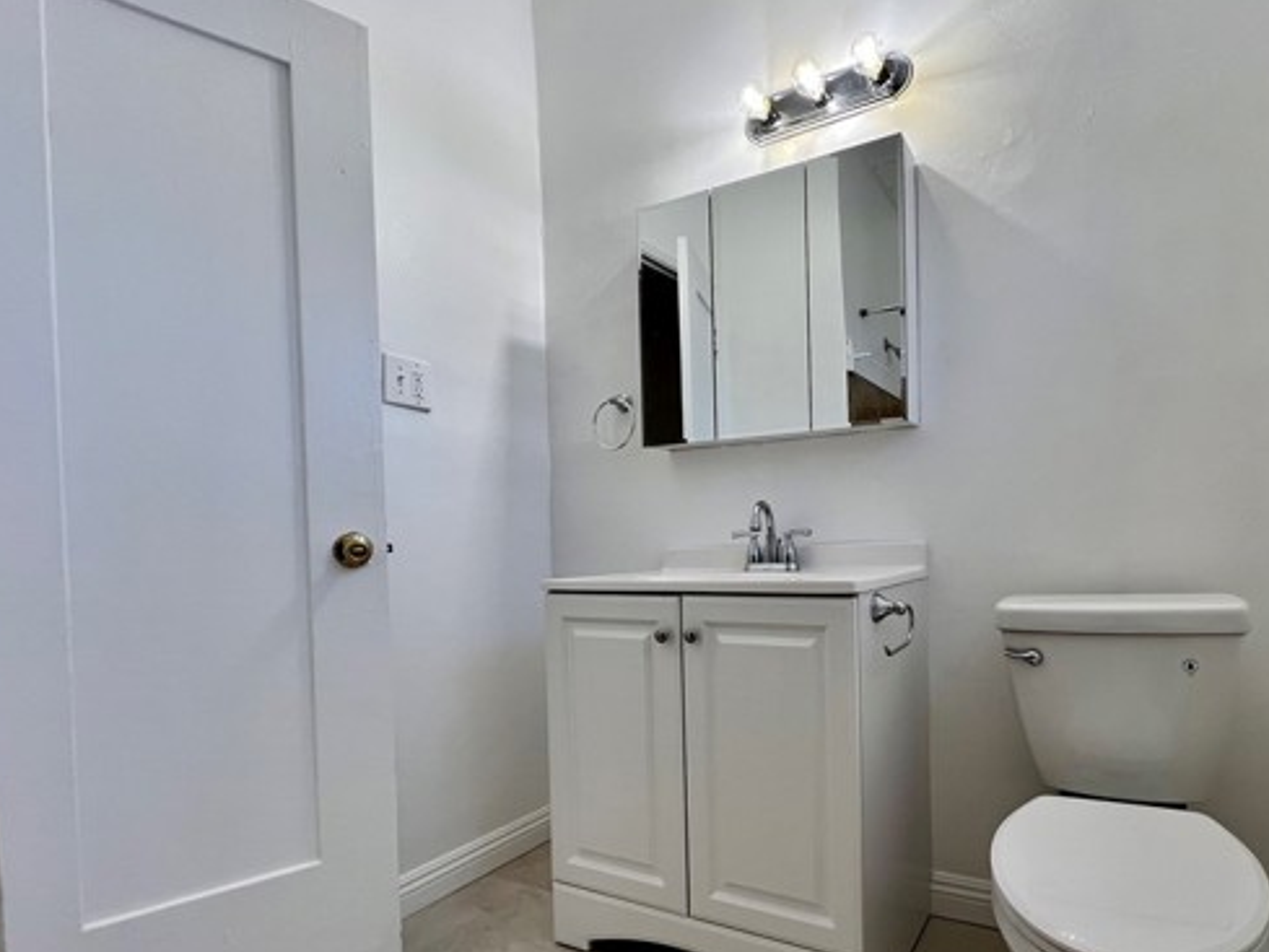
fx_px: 623
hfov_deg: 88.9
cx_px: 804
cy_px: 547
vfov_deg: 74.3
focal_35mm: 17
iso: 50
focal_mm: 1.57
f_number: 1.8
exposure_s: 1/120
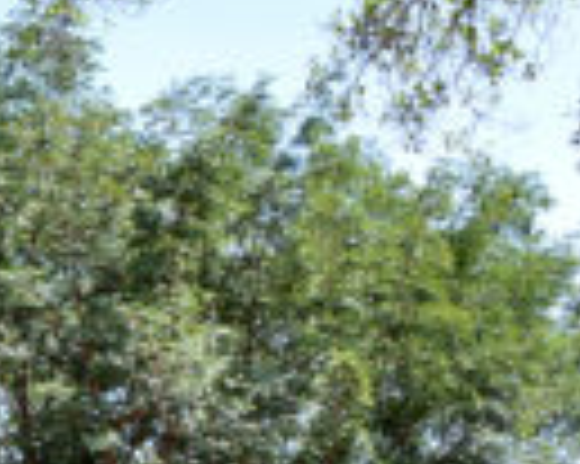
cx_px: -567
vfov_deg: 9.8
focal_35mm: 156
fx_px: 2676
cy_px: 518
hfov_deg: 11.2
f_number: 6.3
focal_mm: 28
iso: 125
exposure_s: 1/125
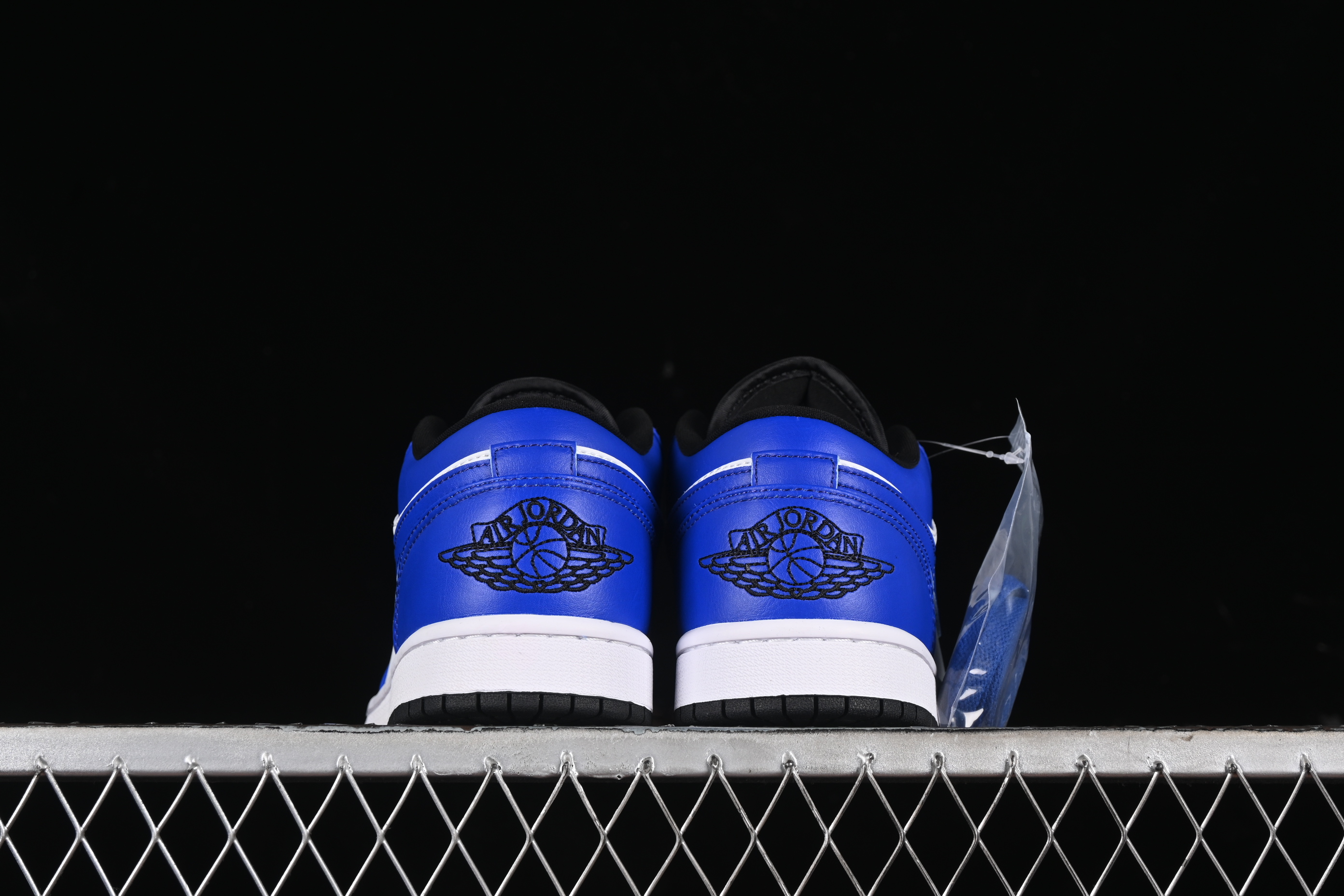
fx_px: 2800
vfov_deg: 18.2
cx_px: 672
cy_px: 448
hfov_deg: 27.0
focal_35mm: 75
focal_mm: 50
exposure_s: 1/80
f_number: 7.1
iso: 160
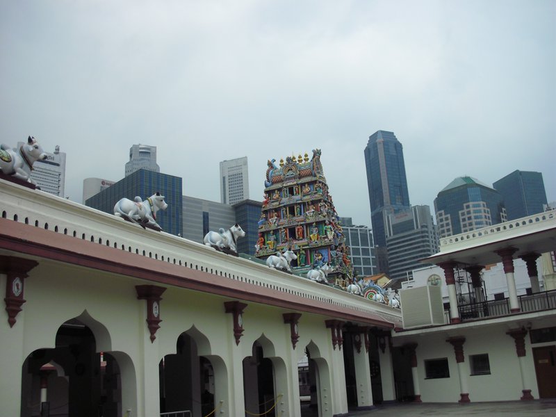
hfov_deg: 49.0
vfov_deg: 37.7
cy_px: 208
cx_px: 278
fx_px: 610
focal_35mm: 38
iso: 100
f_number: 8
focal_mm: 6.2
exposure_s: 1/400
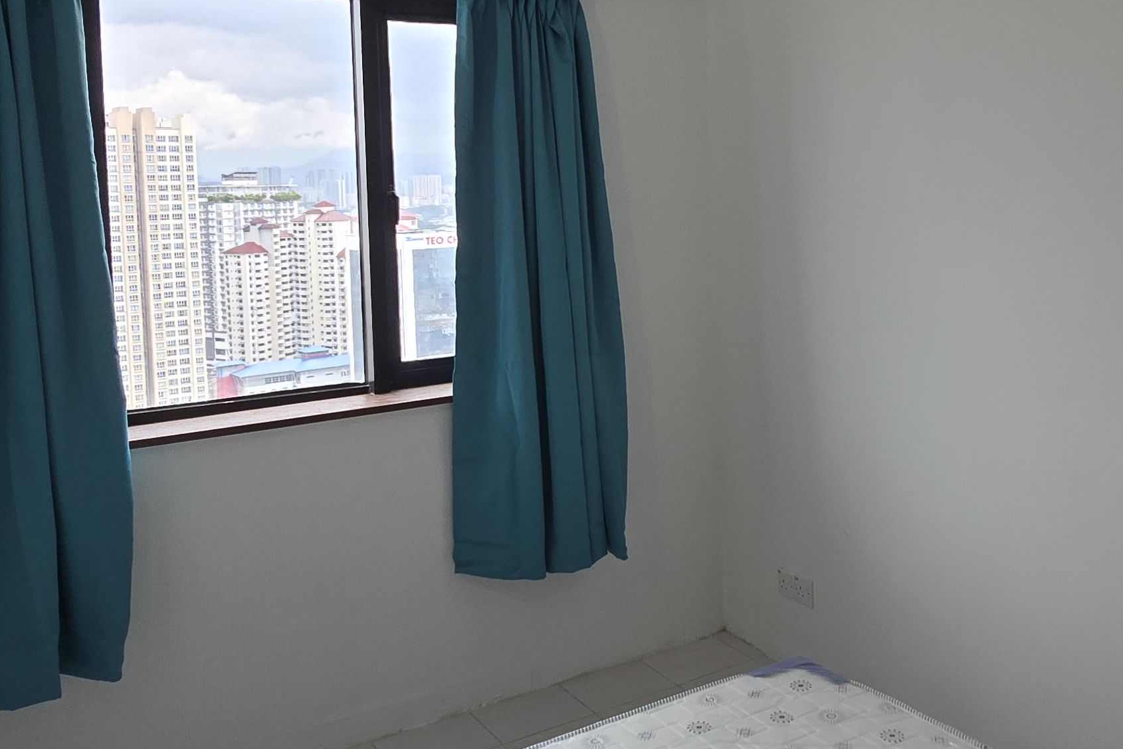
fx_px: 998
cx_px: 717
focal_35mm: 32
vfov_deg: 40.5
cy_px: 239
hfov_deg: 57.8
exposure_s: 1/193
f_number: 2.2
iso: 50
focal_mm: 2.2
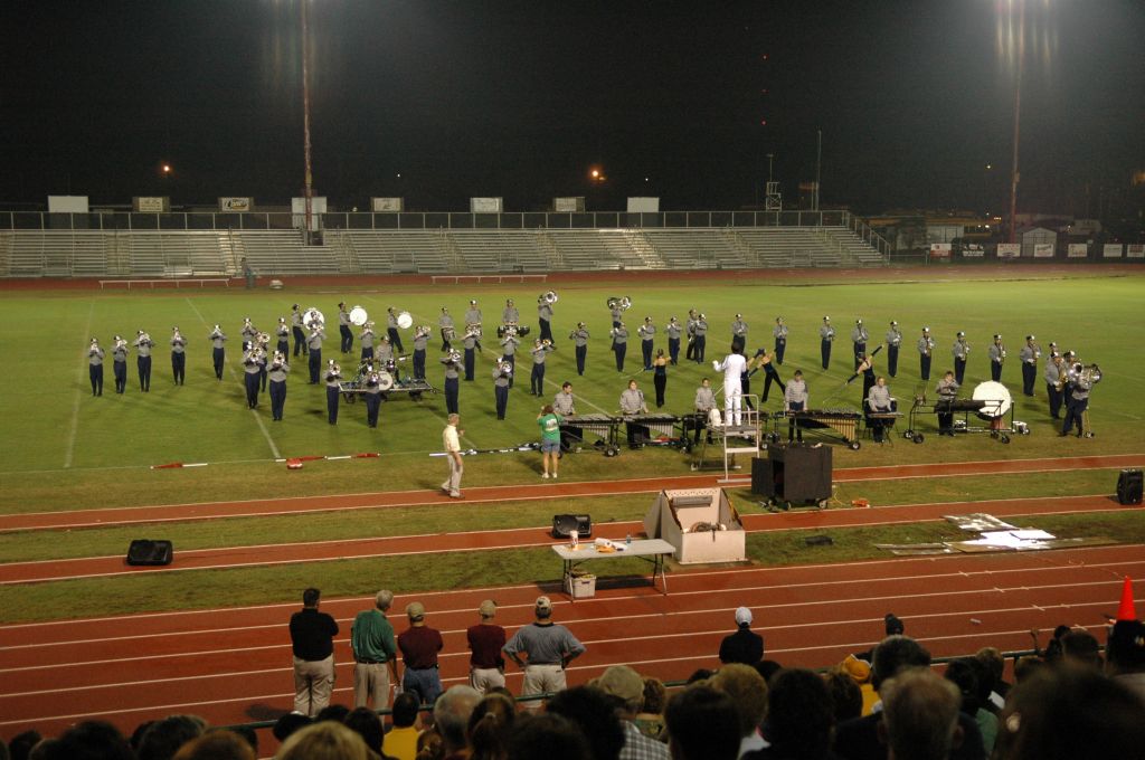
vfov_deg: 28.0
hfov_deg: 41.2
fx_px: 1525
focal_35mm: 48
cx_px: 572
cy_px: 380
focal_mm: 32
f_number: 2.8
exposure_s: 1/60
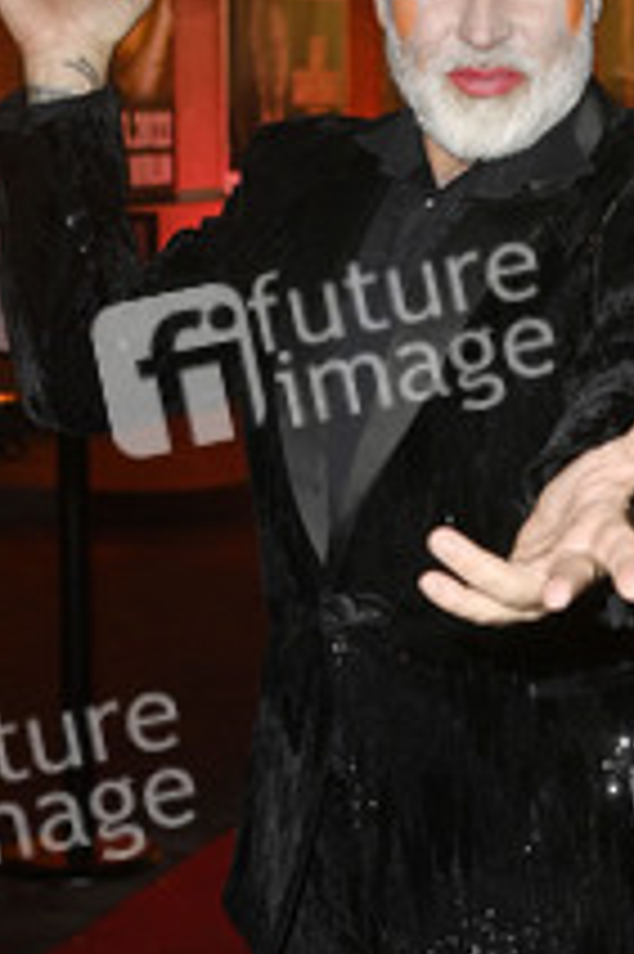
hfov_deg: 13.9
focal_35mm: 98
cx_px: 454
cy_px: 576
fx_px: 2593
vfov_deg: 20.8
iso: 1000
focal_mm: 52
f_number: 5.6
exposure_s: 1/60
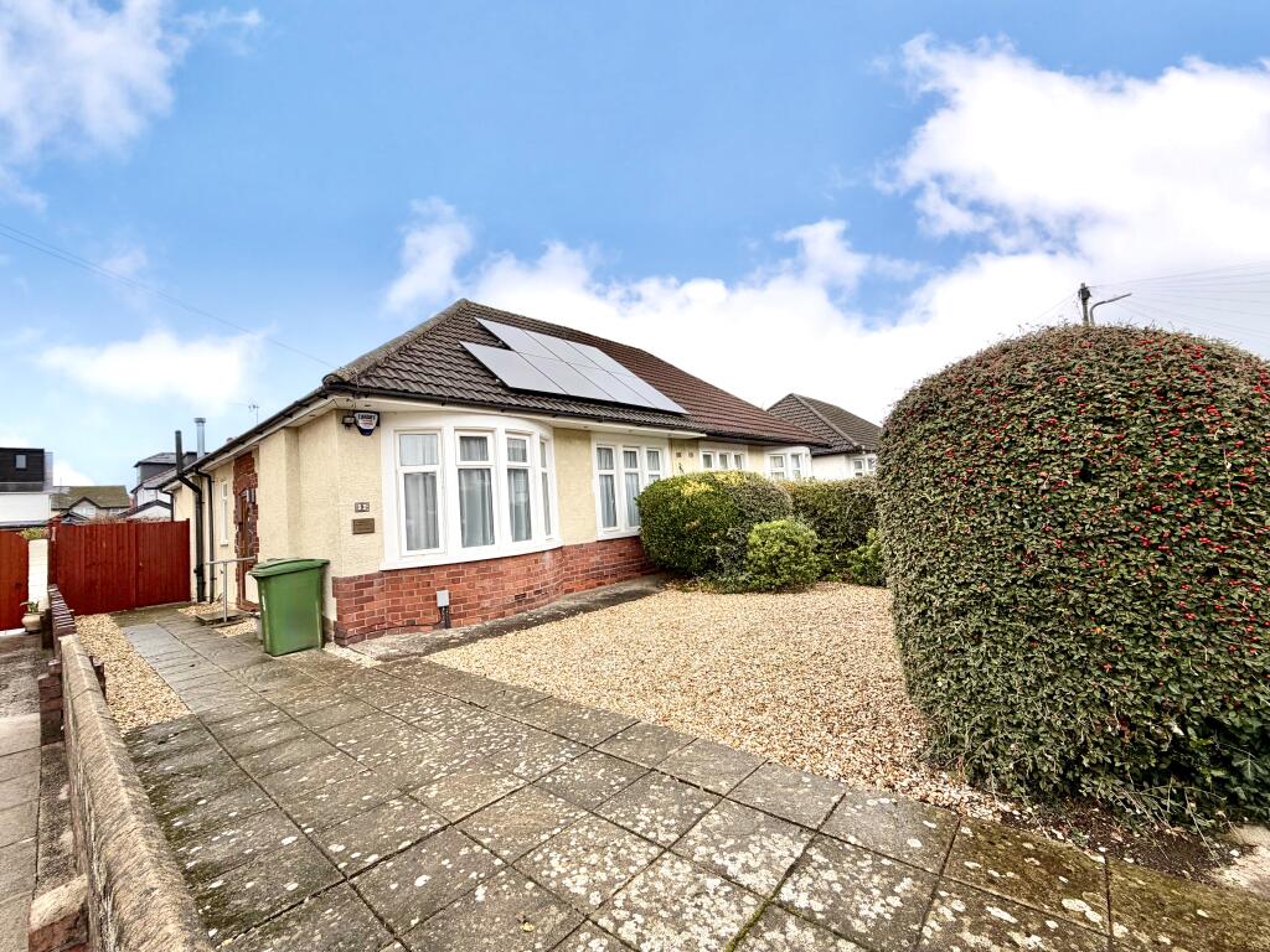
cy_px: 476
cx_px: 635
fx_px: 514
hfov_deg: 102.1
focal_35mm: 14
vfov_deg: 85.7
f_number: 2.2
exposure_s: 1/421
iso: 64
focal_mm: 2.22
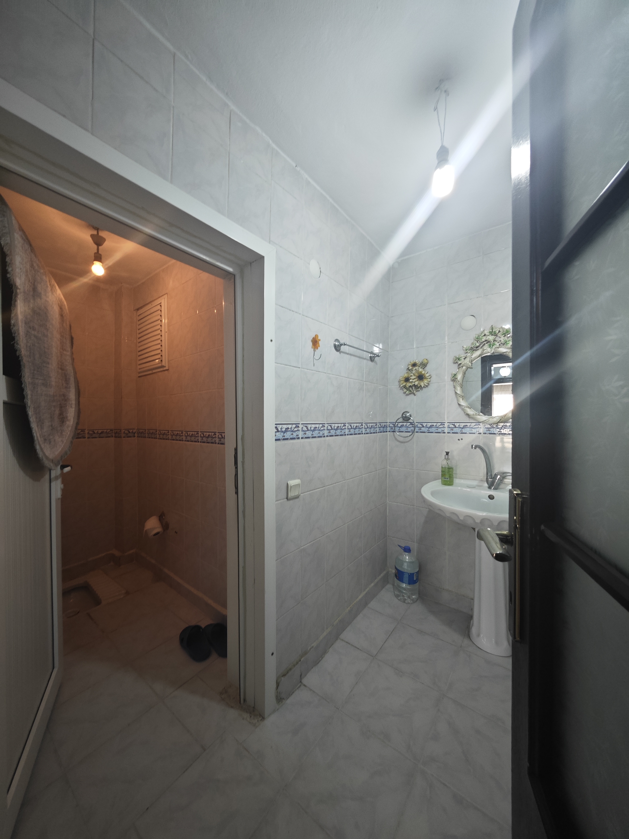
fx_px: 291
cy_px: 420
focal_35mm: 12
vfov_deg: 110.5
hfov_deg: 94.5
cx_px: 314
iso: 200
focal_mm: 2.03
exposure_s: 1/50
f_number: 1.8
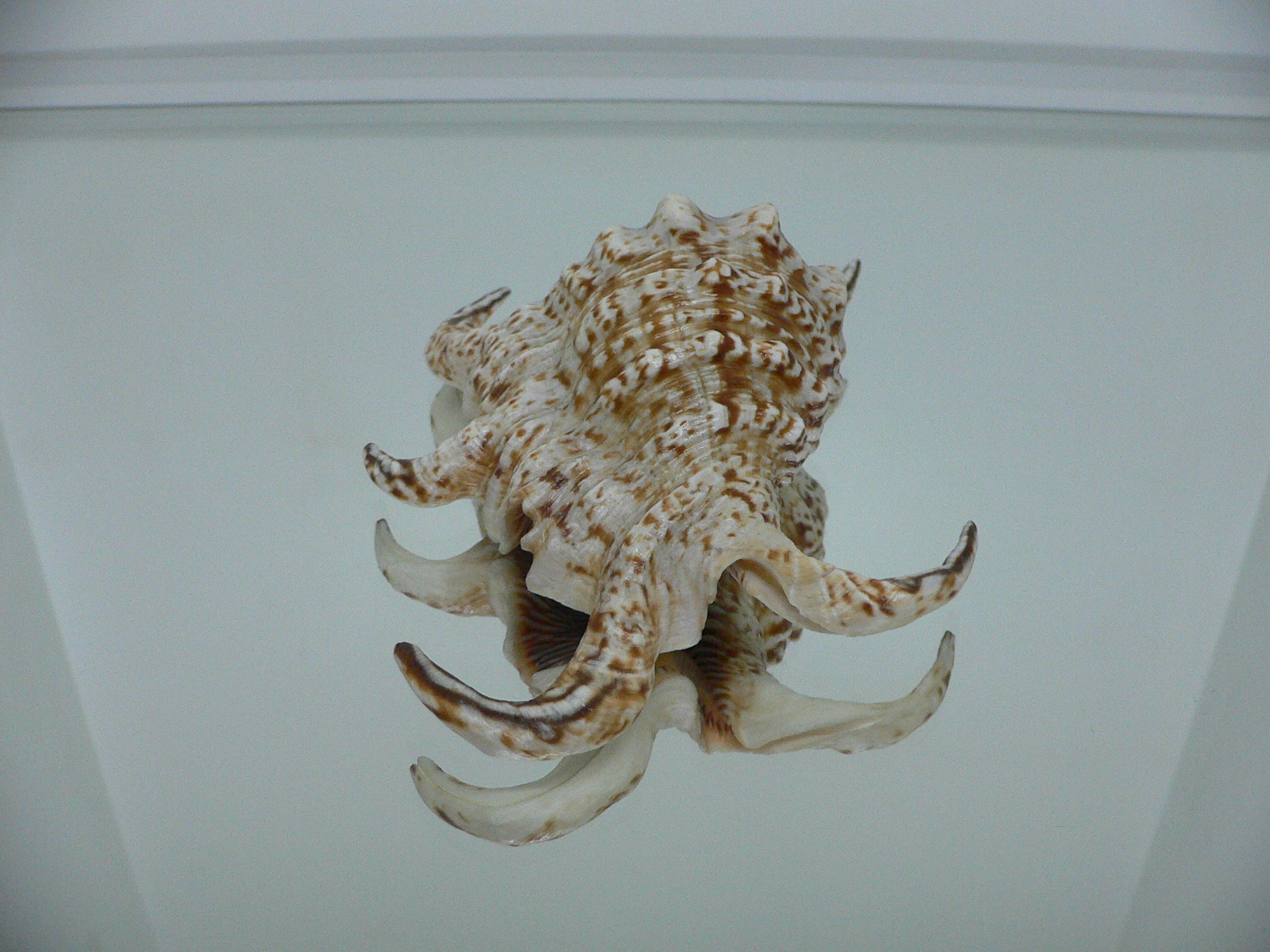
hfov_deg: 52.6
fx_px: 1284
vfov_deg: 40.7
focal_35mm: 35
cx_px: 635
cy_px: 476
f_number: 2.8
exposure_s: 1/60
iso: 200
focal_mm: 4.6
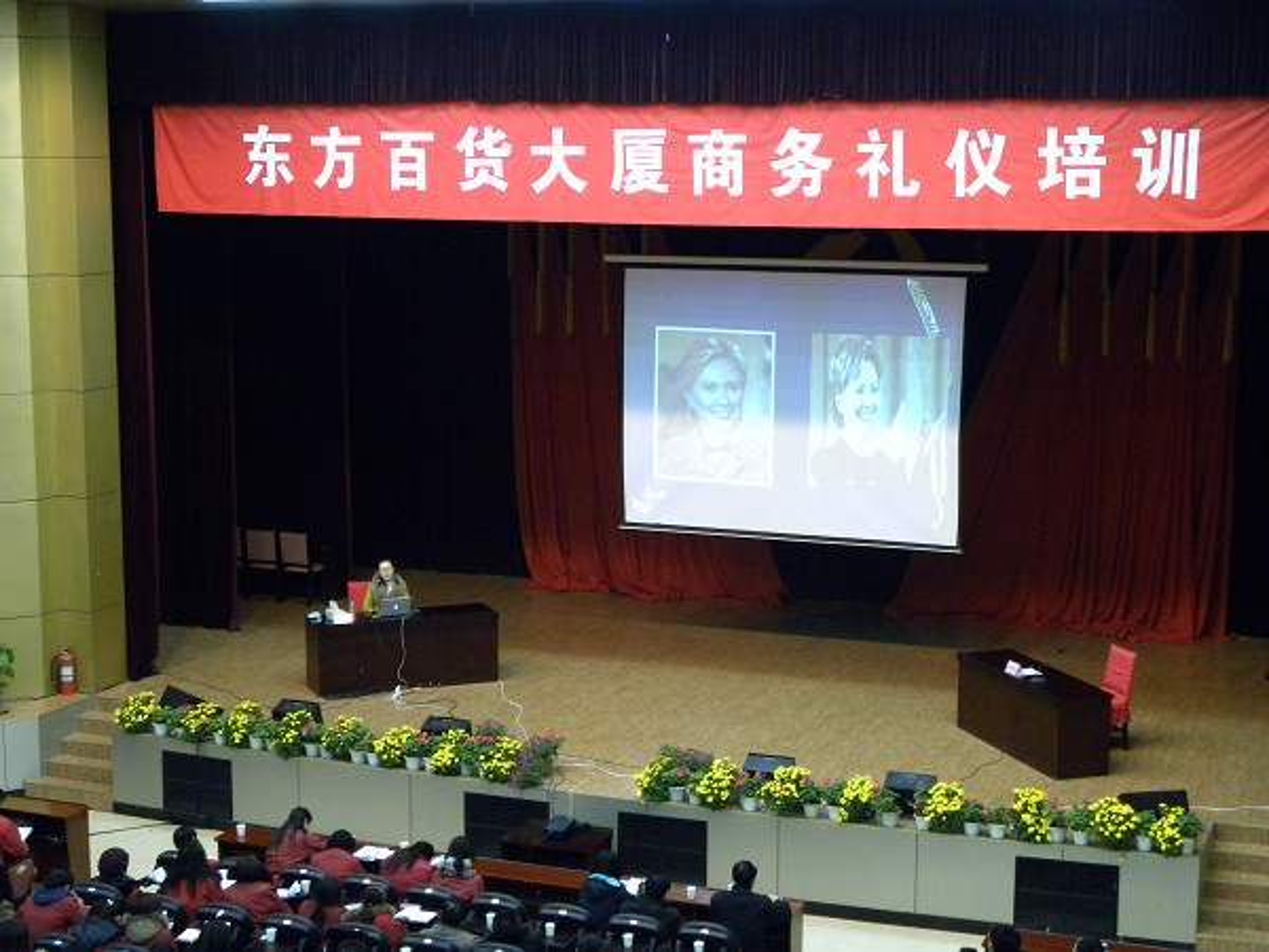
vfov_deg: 25.2
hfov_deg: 33.2
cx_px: 634
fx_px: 2126
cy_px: 476
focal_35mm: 58
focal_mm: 10.3
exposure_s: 1/9.6
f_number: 3.5
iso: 419
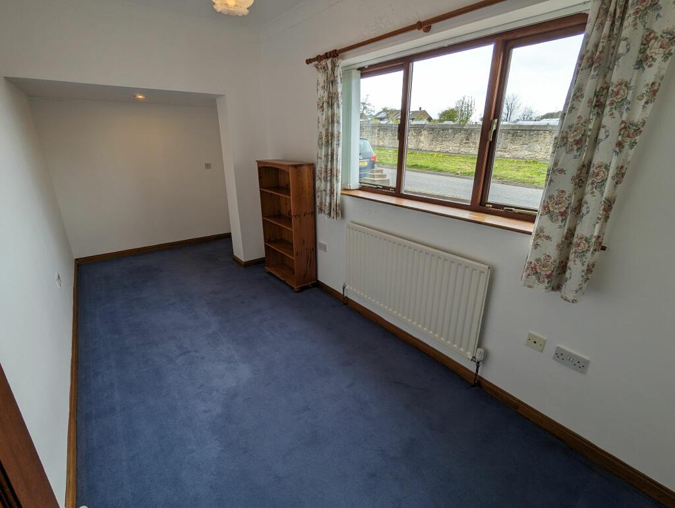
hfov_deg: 94.4
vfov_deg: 78.2
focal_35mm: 16
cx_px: 338
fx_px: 312
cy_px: 254
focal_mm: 2.35
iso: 54
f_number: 2.2
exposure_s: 1/291
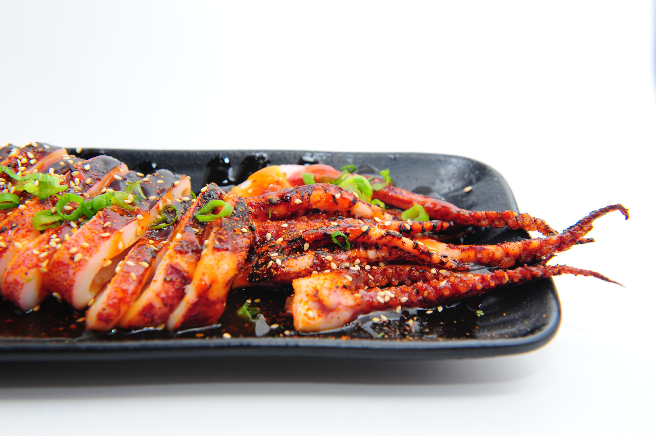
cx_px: 328
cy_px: 218
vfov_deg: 30.5
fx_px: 801
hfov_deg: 44.5
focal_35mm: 44
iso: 200
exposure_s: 1/25
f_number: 5.6
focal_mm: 44
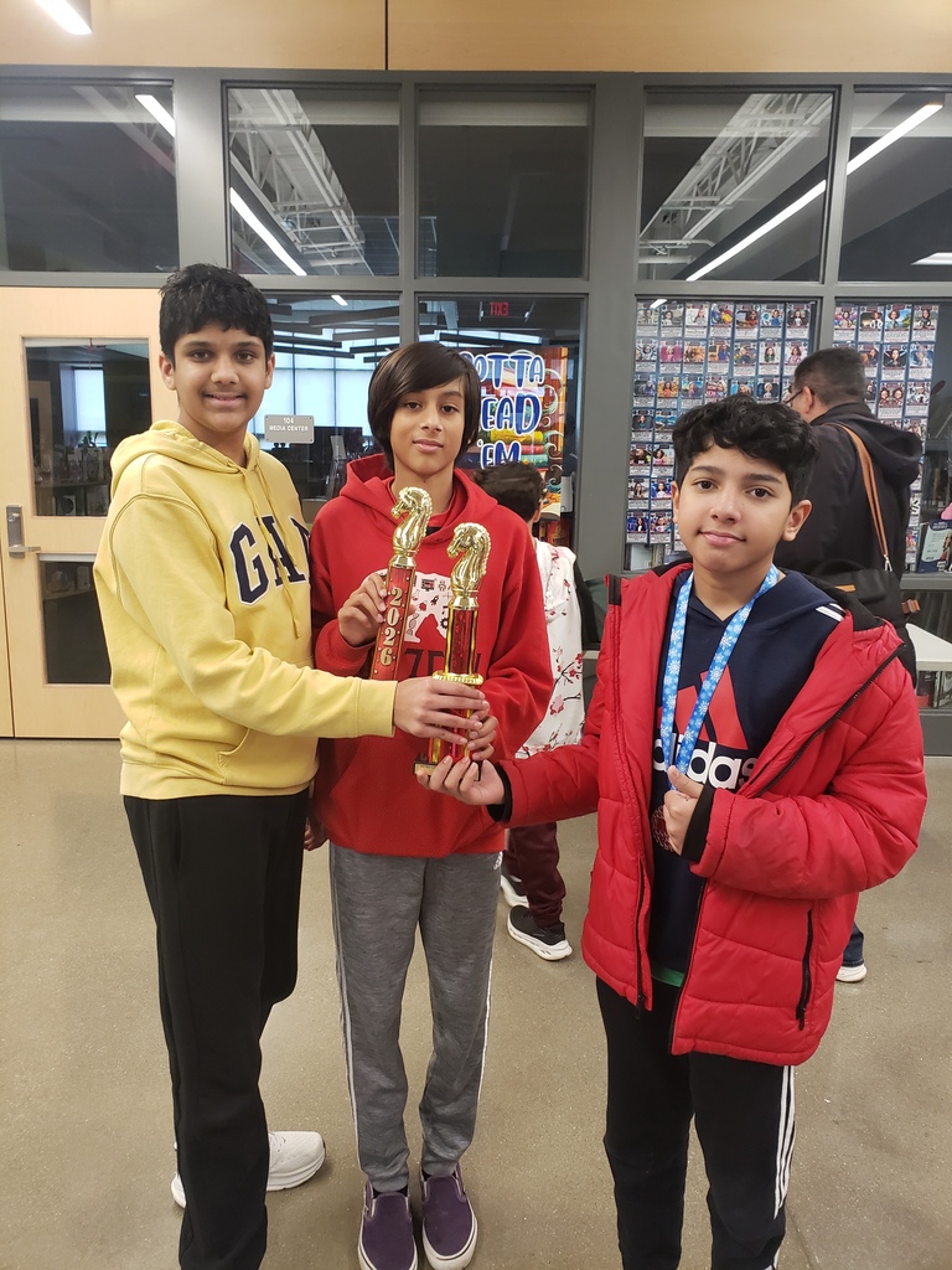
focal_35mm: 26
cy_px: 635
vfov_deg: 67.3
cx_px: 476
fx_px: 953
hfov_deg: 53.1
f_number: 2.4
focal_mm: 4.3
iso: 320
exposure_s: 1/60
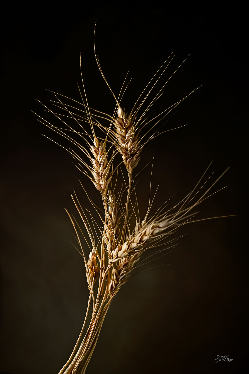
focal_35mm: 85
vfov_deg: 23.9
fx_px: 883
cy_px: 187
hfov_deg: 16.1
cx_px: 124
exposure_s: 1/1.3
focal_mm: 85
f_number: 13
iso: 100
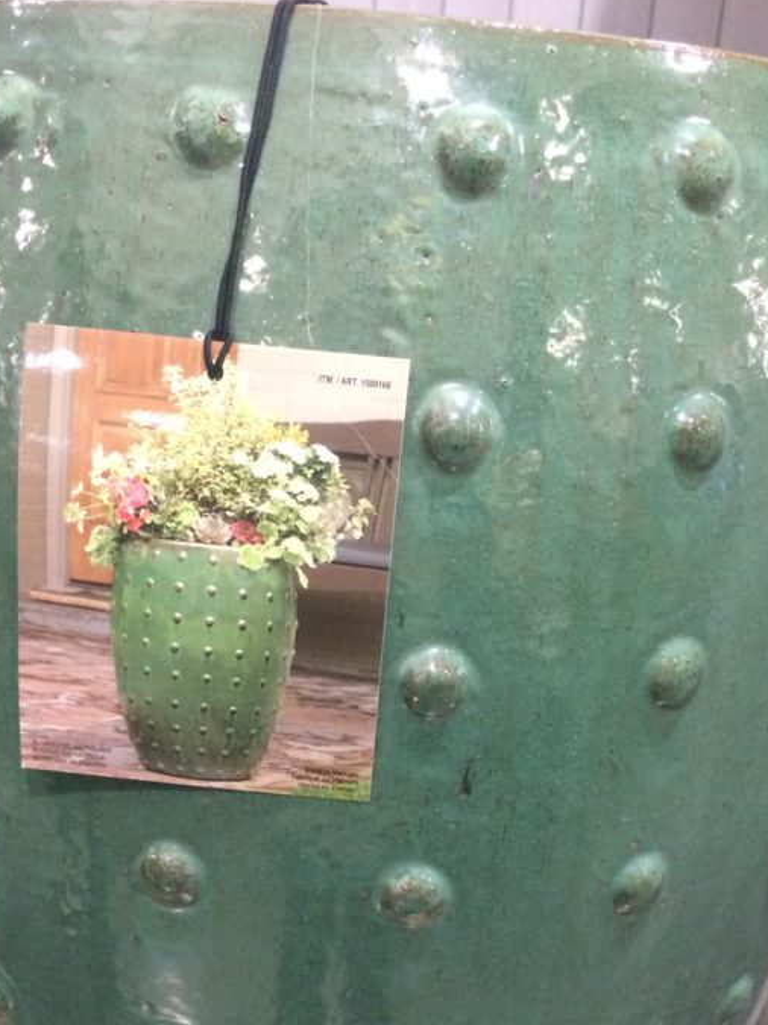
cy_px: 758
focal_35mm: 44
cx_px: 370
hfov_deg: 32.9
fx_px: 1302
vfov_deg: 41.8
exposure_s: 1/30
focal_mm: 4.15
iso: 250
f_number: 2.2
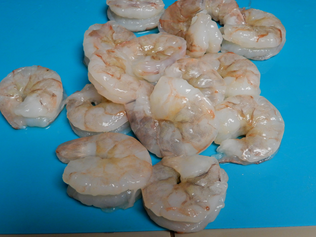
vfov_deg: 37.7
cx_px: 158
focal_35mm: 38
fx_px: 347
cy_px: 118
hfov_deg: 49.0
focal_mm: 6.8
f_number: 4
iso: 400
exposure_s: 1/25
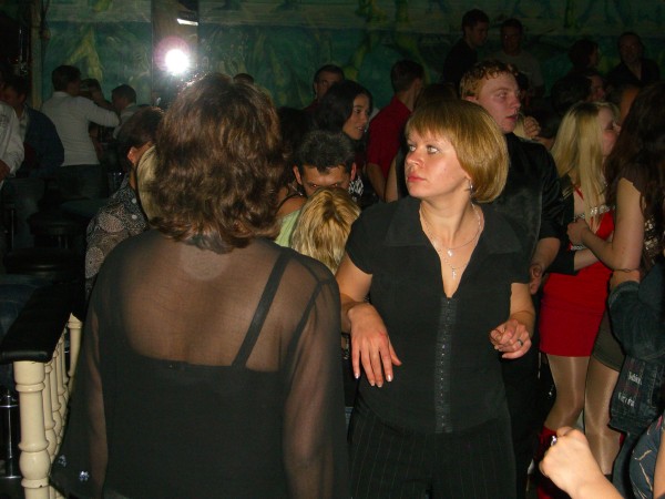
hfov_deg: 33.8
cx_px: 332
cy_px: 250
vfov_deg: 25.7
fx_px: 1095
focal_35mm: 57
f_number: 3.6
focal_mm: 11.8
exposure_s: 1/60
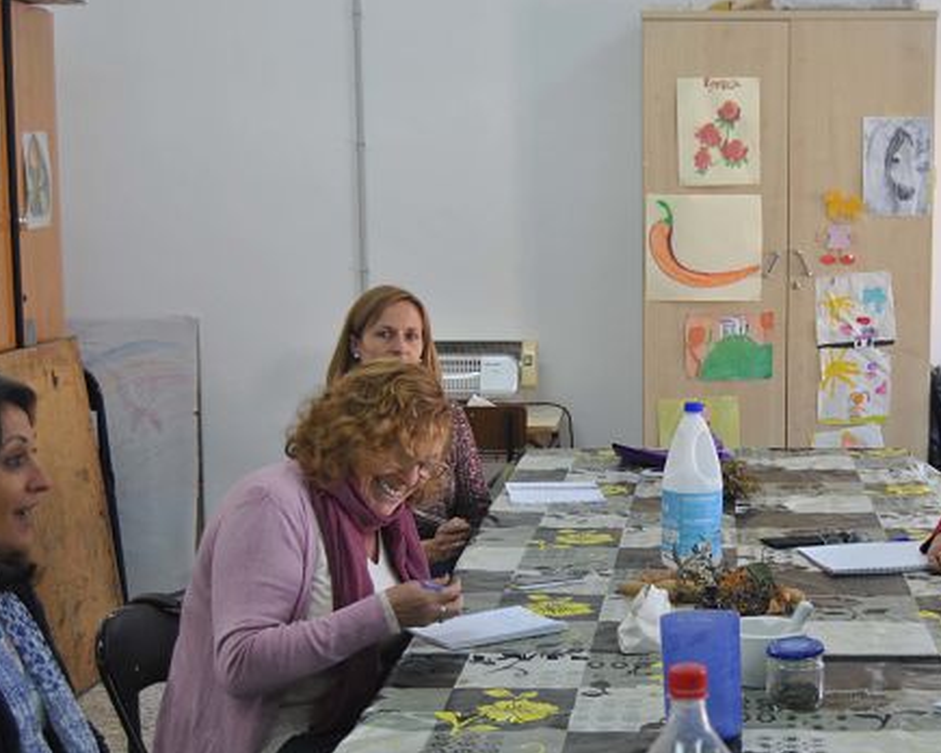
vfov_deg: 22.8
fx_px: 1858
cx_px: 670
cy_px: 477
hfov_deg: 28.1
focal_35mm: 67
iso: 200
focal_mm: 31
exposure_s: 1/40
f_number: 4.2
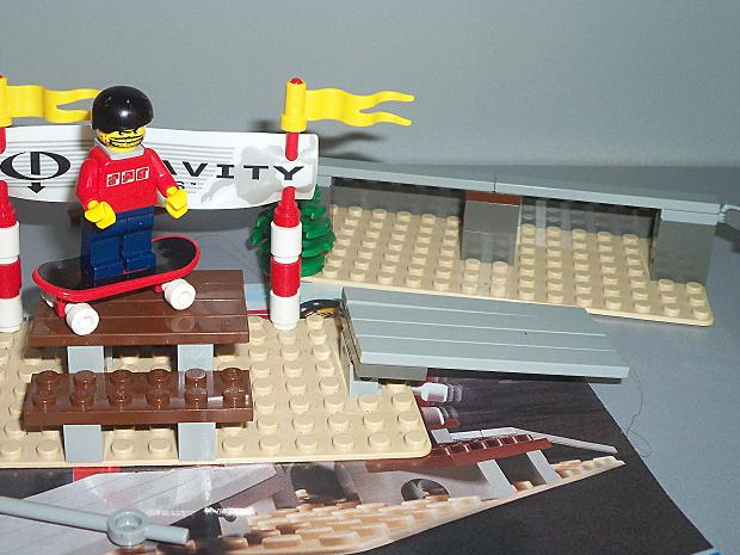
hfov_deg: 37.8
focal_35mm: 50
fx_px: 1069
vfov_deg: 29.1
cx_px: 248
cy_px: 267
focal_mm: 5.7
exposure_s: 1/30
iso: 100
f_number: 2.9
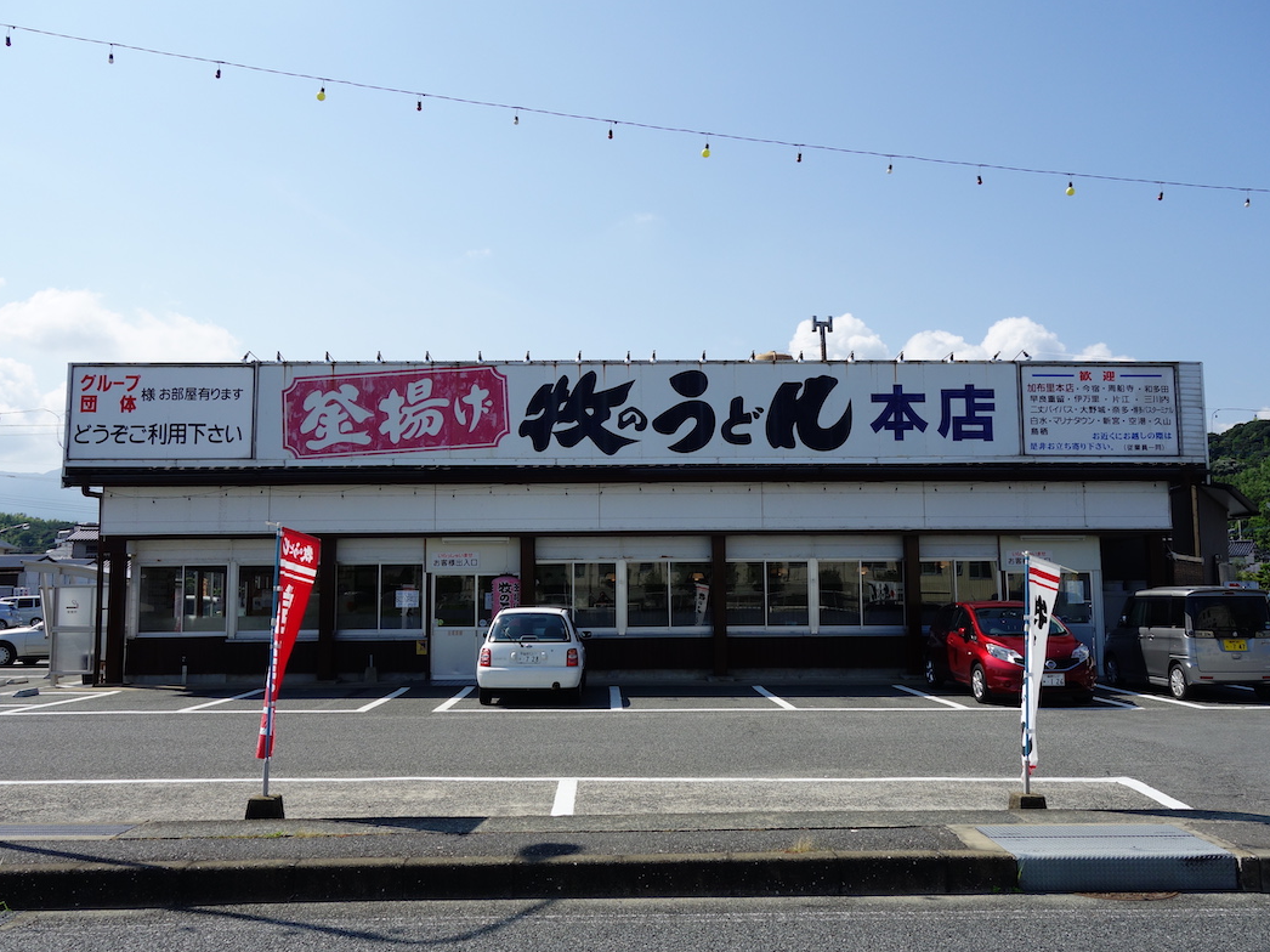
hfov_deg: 56.8
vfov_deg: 44.1
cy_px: 472
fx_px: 1174
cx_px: 635
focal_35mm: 32
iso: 125
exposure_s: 1/640
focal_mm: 10.77
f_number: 5.6
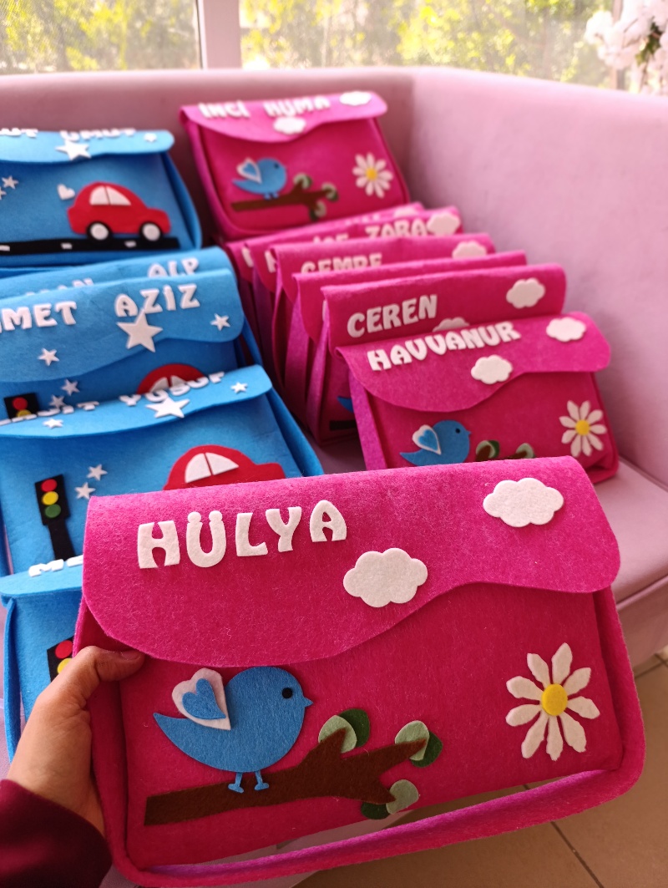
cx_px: 334
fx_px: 590
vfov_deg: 73.9
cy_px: 444
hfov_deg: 59.0
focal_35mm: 23
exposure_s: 1/100
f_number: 1.6
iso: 160
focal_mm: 6.14
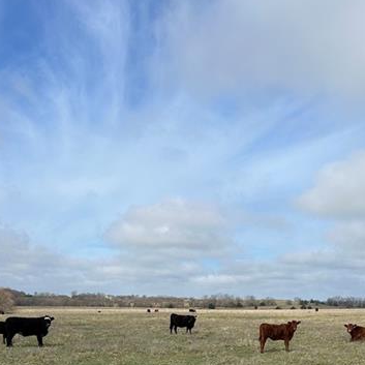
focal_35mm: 50
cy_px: 353
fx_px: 596
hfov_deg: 33.8
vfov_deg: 31.8
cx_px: 236
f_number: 1.5
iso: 50
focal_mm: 5.7
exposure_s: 1/6579
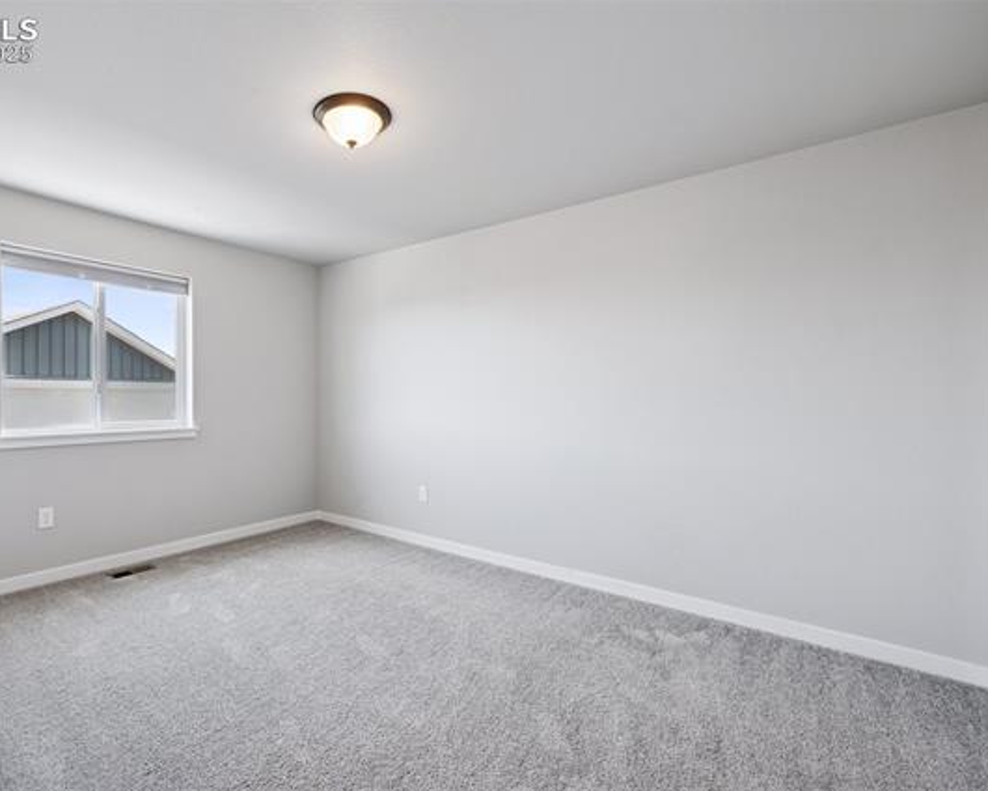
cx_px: 401
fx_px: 497
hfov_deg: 88.6
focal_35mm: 17
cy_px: 396
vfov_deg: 77.0
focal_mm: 15
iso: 400
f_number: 6.3
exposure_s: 1/100
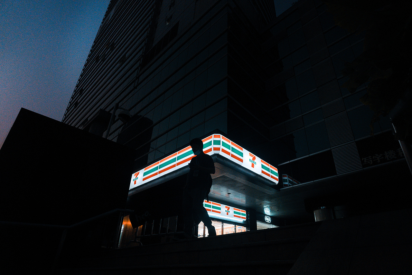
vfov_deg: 73.7
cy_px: 138
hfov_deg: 96.7
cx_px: 206
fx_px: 183
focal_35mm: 16
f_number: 5
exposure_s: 1/250
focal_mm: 16
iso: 1000
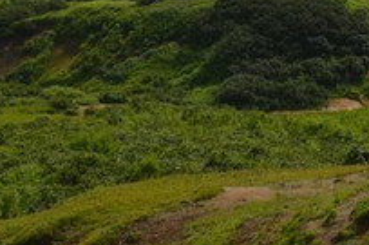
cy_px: -468
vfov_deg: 5.2
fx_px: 2546
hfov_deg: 8.0
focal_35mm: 249
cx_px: 626
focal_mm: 28
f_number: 9
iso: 100
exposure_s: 1/320
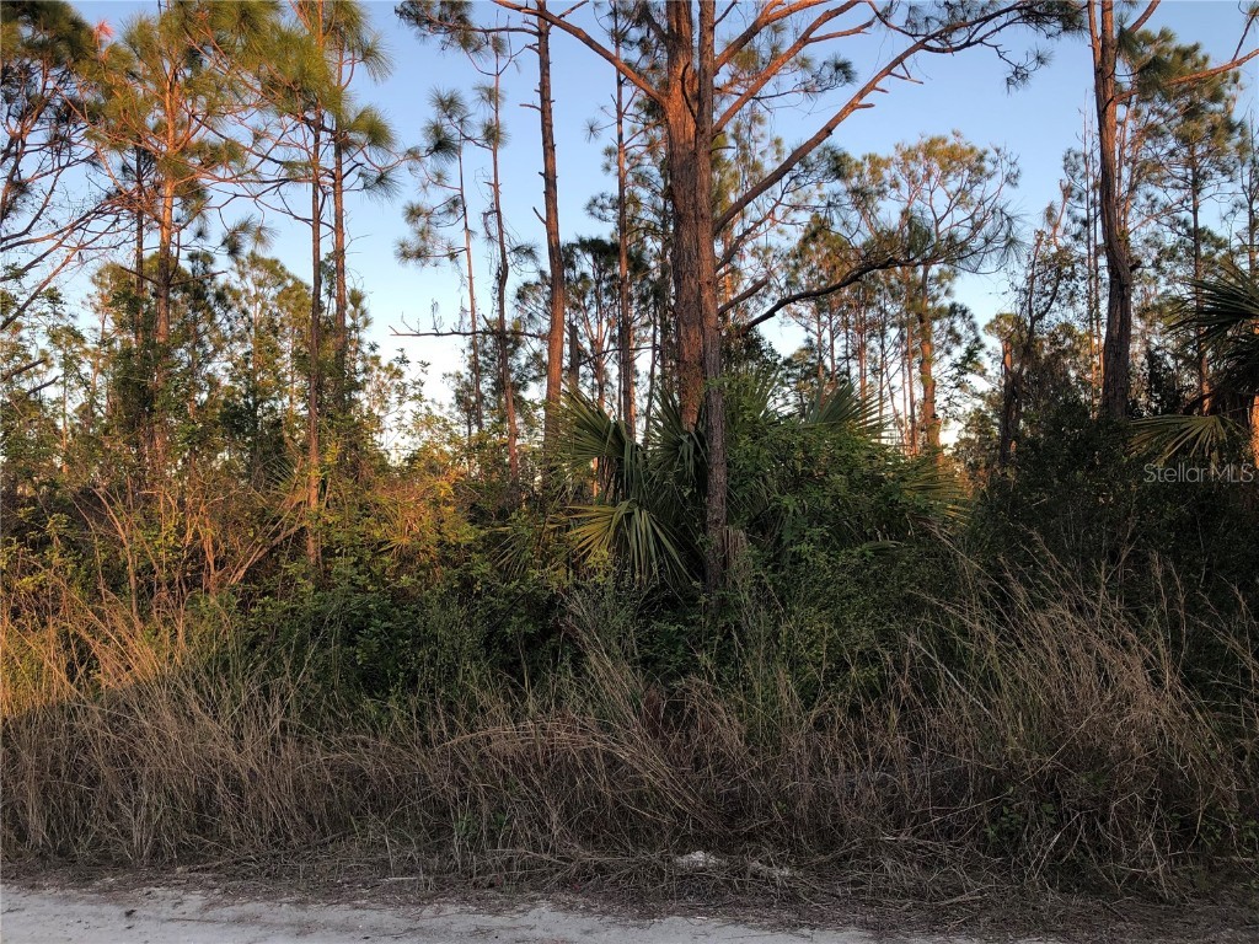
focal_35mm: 28
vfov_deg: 49.7
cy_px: 472
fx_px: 1018
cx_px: 630
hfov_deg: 63.4
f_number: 1.8
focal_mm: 3.99
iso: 20
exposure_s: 1/302
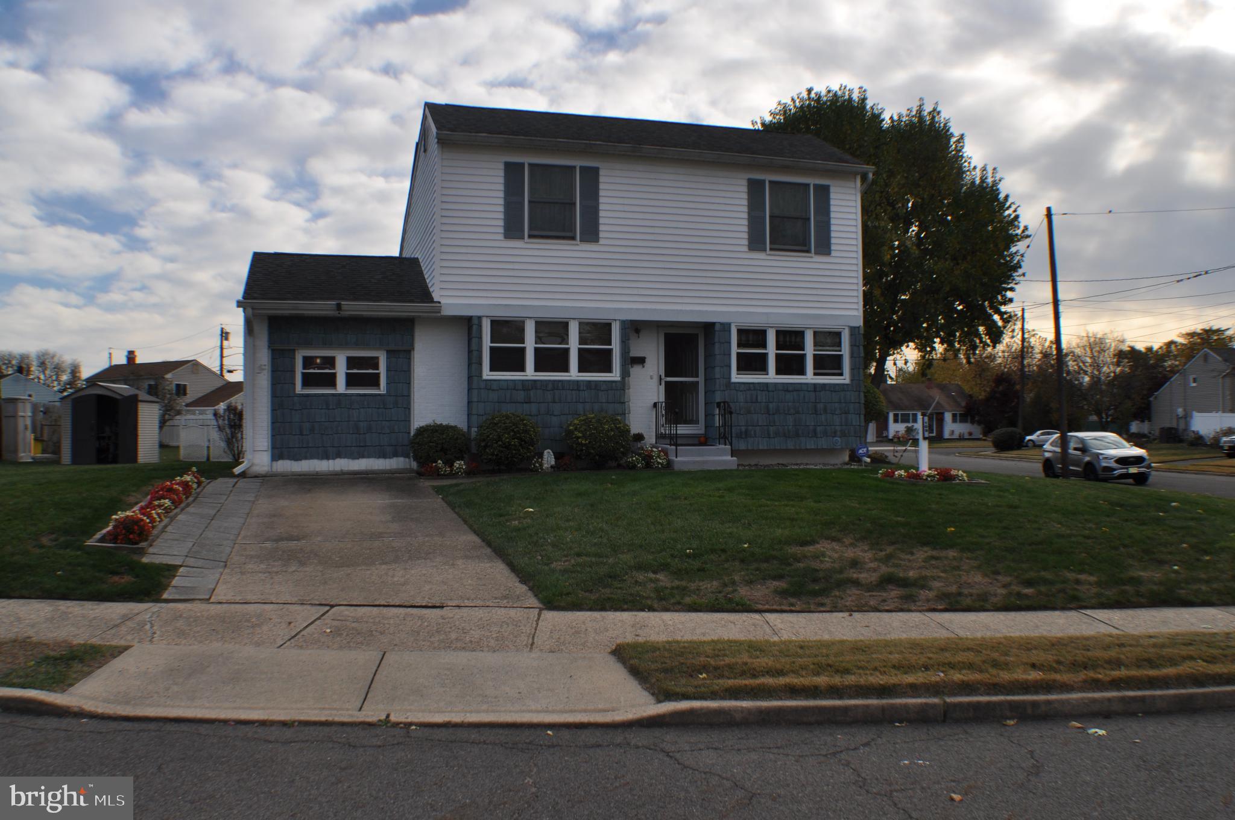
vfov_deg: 34.1
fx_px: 1336
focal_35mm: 39
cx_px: 618
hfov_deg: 49.6
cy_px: 410
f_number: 11
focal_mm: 26
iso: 200
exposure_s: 1/200
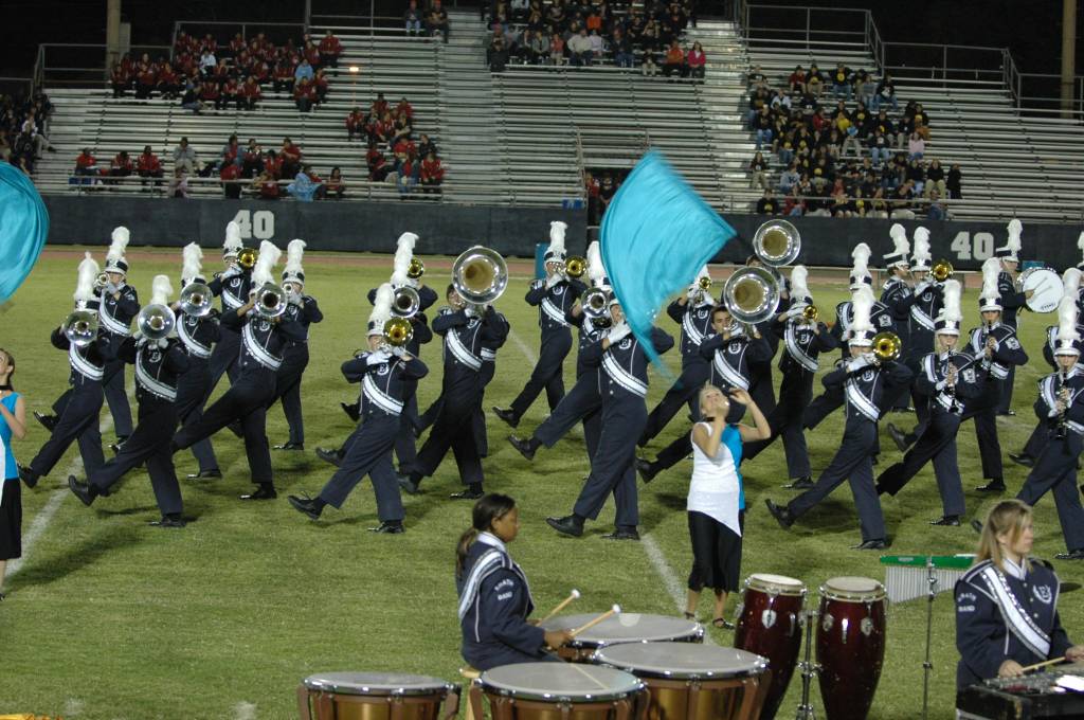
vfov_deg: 13.0
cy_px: 360
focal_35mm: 105
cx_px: 542
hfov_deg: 19.5
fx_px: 3158
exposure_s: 1/60
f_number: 2.8
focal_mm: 70
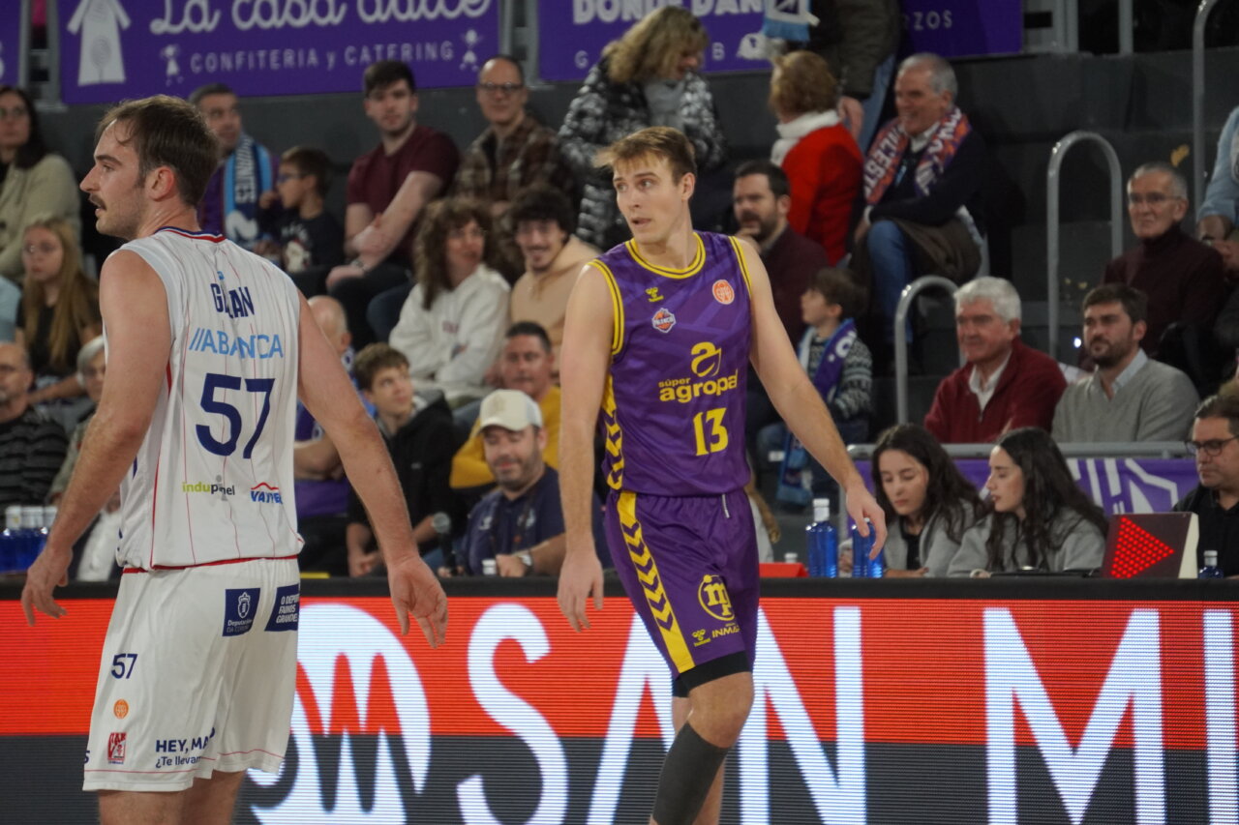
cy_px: 412
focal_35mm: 315
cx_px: 620
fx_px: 10839
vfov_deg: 4.4
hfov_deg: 6.5
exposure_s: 1/400
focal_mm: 210
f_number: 6.3
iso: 1600
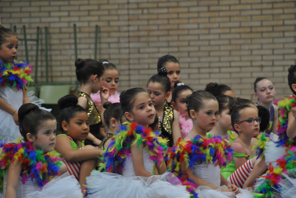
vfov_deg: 4.5
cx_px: 147
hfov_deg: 6.7
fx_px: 2544
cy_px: 99
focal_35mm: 309
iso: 800
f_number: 6.3
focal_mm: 200
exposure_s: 1/60
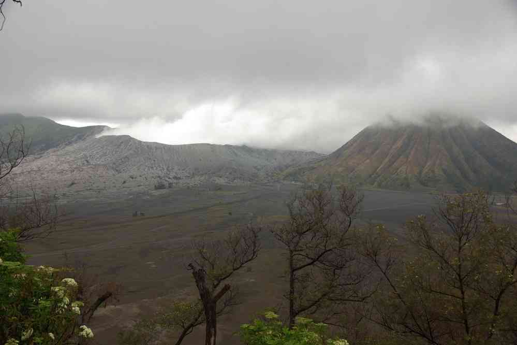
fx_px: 579
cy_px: 172
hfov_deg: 48.1
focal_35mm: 40
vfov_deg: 33.1
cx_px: 258
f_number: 6.7
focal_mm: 26.9
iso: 100
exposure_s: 1/125
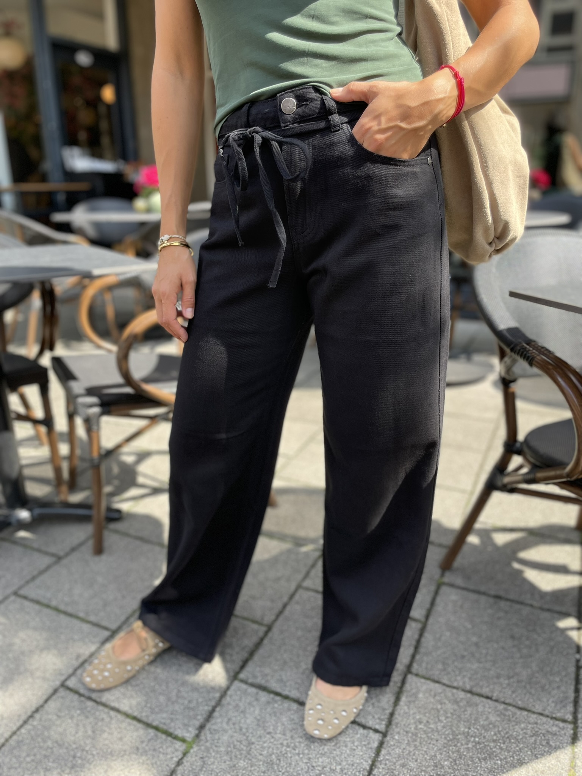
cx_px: 291
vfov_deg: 67.3
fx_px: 583
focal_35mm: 26
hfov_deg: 53.1
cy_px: 388
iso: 50
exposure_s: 1/458
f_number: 1.6
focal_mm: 4.2
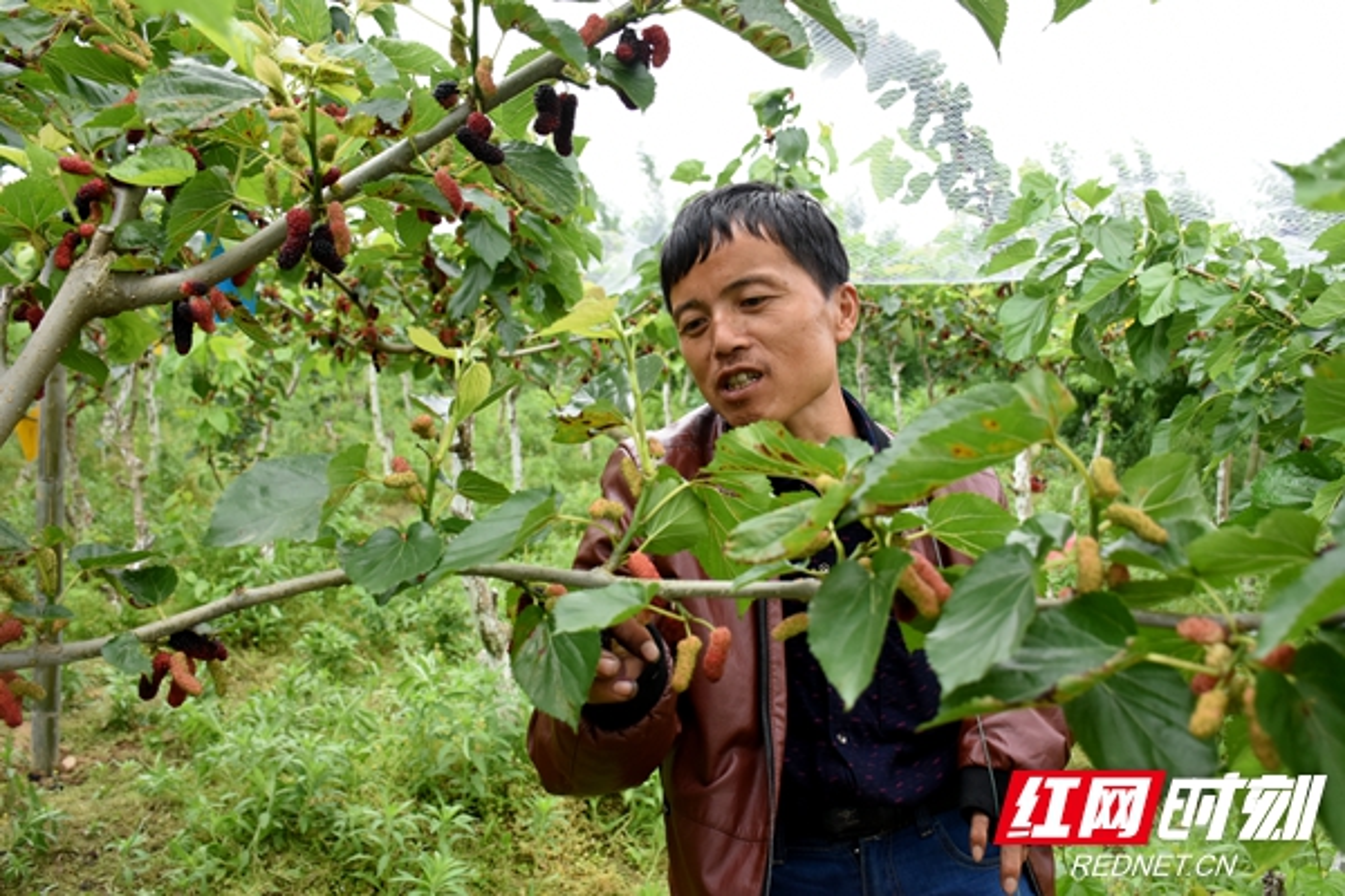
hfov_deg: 61.9
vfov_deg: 43.6
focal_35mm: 30
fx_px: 1121
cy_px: 448
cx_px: 672
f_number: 4.5
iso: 800
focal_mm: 20
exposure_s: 1/800
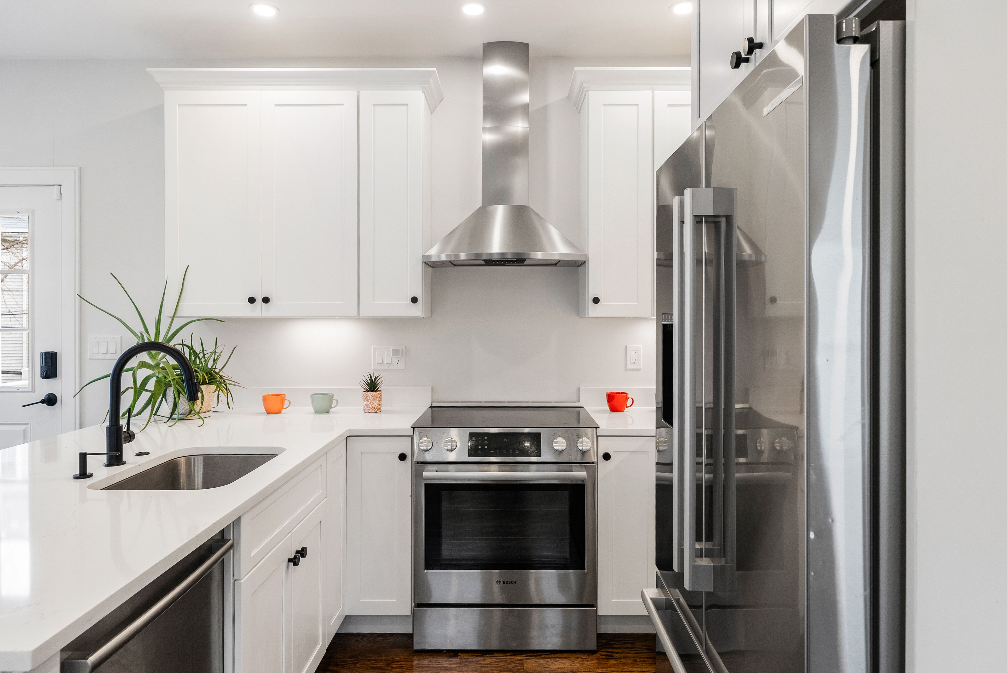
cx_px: 504
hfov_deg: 81.2
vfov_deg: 59.6
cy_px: 336
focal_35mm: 21
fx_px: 588
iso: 800
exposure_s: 1/15
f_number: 8
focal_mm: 21
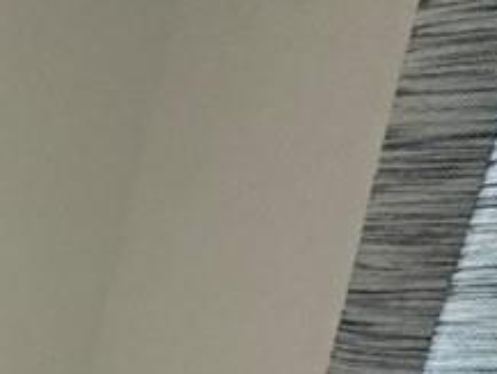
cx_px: -843
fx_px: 1480
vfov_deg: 11.4
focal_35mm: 103
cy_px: 952
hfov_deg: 12.5
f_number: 2.2
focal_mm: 2.22
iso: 160
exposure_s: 1/60
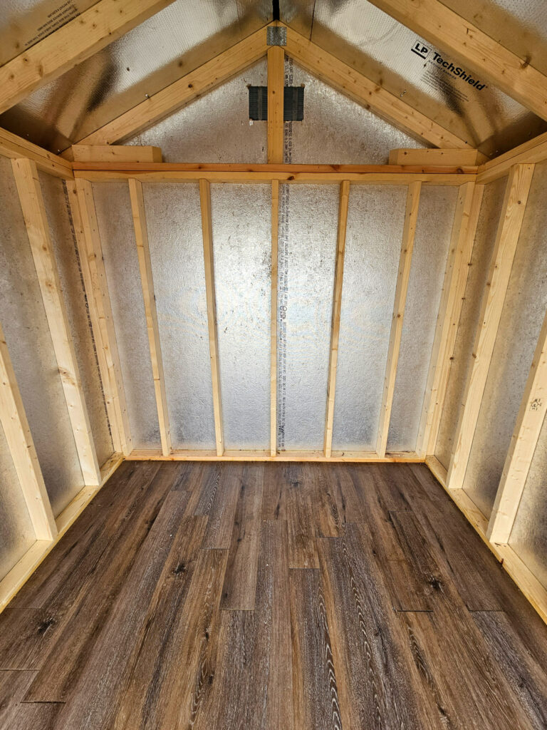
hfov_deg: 89.9
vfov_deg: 106.2
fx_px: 274
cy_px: 365
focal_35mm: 13
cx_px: 274
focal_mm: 2.2
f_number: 2.2
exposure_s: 1/153
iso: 50
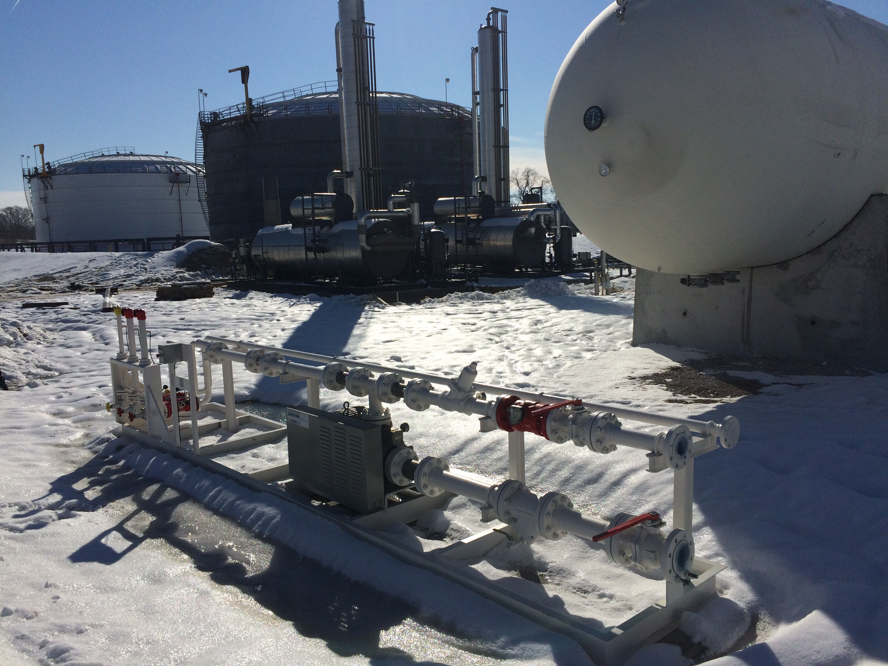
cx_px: 444
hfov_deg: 61.7
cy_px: 333
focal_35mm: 29
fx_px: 744
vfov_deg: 48.2
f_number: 2.2
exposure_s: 1/10309
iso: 32
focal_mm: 4.15
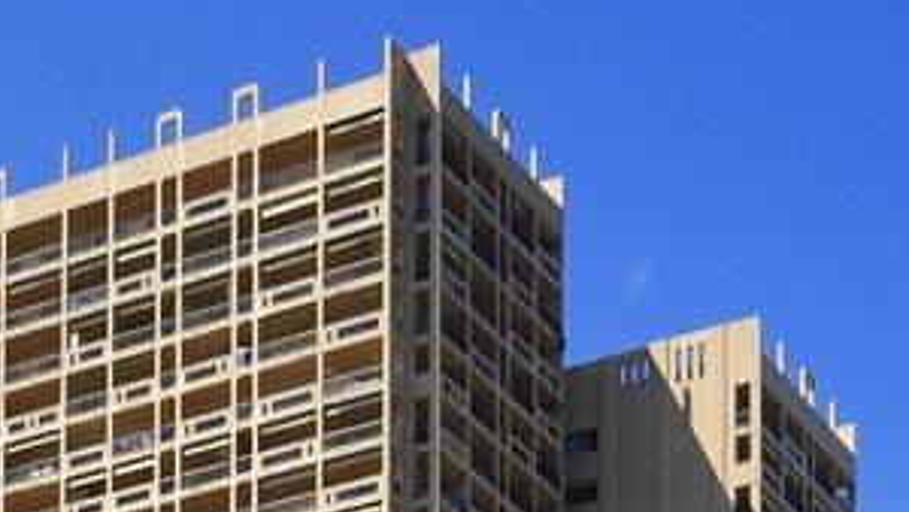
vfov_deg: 7.2
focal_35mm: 134
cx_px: 126
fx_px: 3231
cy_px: 1906
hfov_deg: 15.9
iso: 200
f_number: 9
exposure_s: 1/250
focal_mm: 24
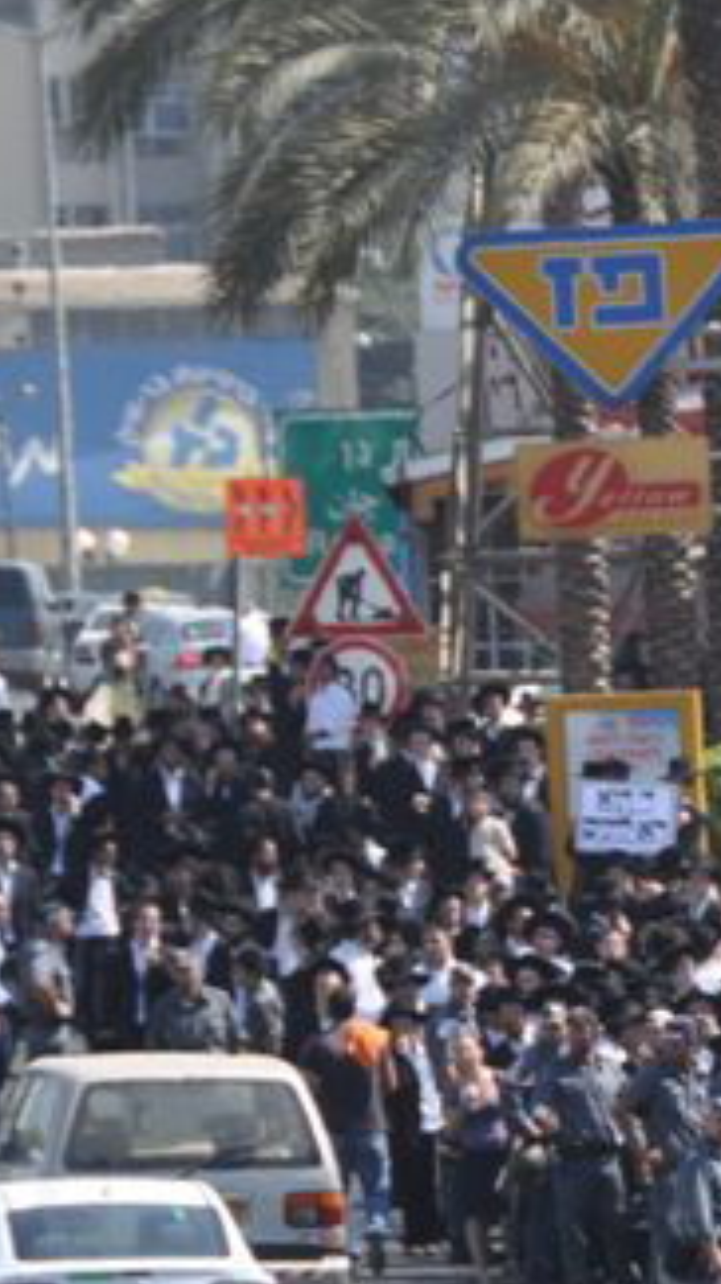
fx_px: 28681
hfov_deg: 1.4
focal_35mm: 843
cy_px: 892
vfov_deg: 2.6
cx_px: 1375
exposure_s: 1/640
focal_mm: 170
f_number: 6.3
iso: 200
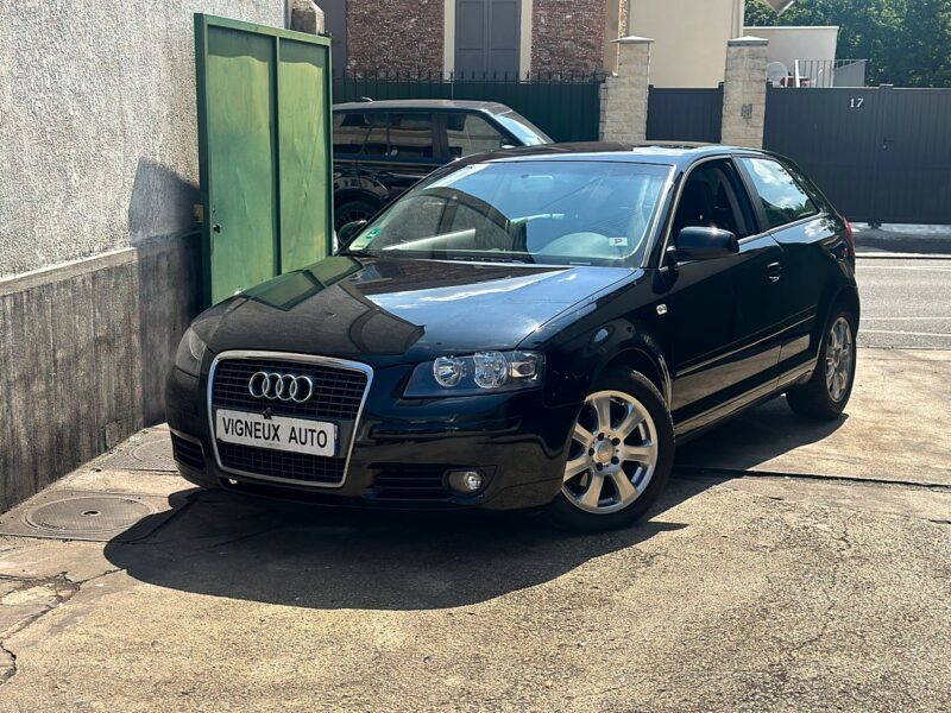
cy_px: 356
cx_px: 476
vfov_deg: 30.3
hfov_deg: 39.7
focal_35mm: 48
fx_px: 1319
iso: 64
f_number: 1.78
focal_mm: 6.86
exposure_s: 1/2028
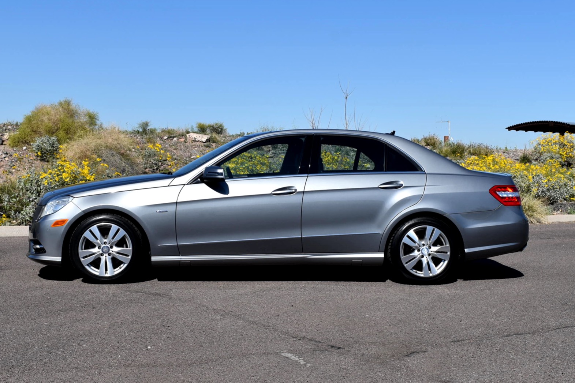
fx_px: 599
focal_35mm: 38
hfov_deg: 51.3
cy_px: 192
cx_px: 288
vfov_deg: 35.5
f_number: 10
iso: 100
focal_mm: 25
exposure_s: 1/400
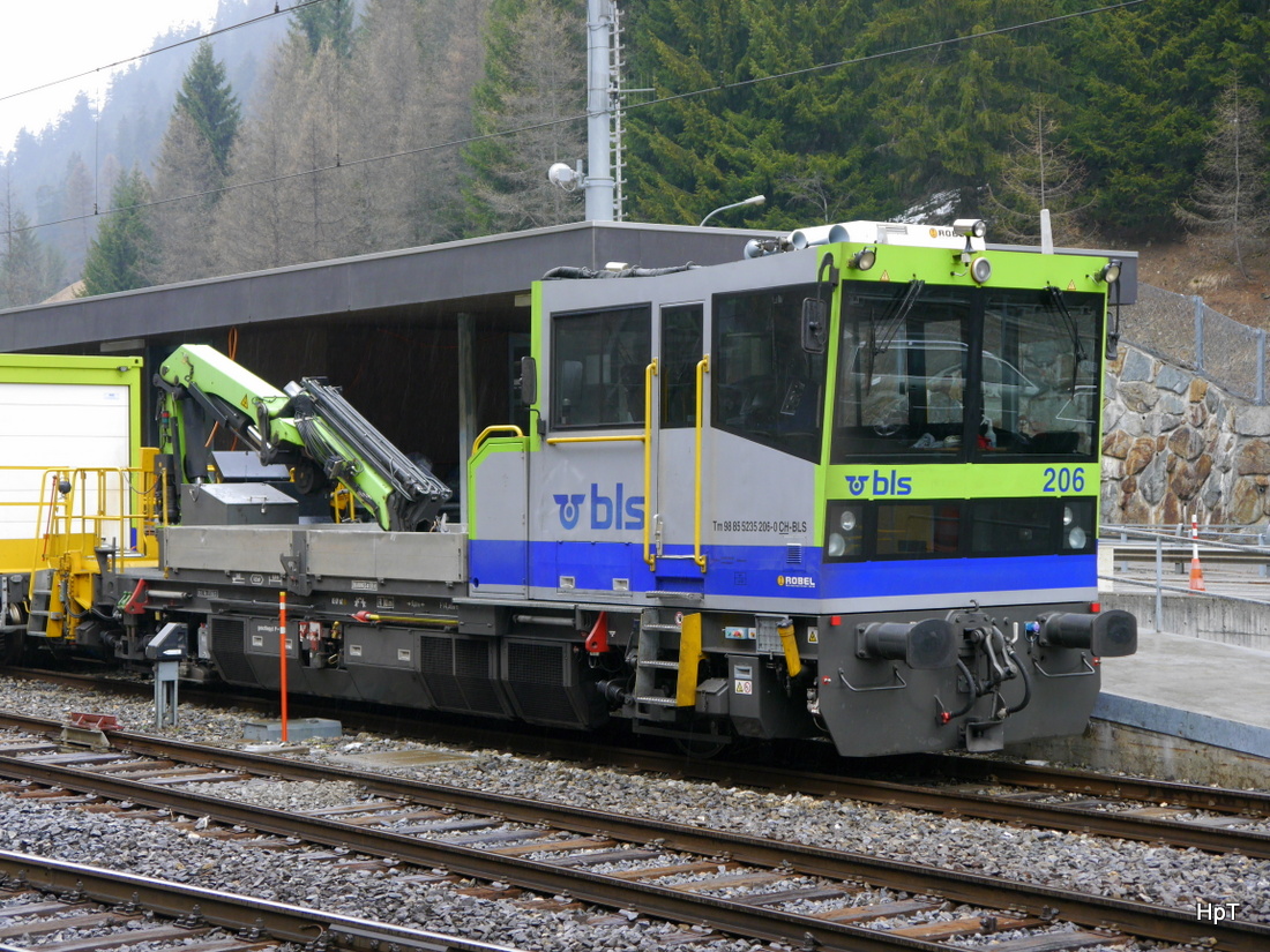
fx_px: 2642
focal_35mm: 72
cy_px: 476
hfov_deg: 27.0
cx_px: 635
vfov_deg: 20.4
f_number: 5.3
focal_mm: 36
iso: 320
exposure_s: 1/80
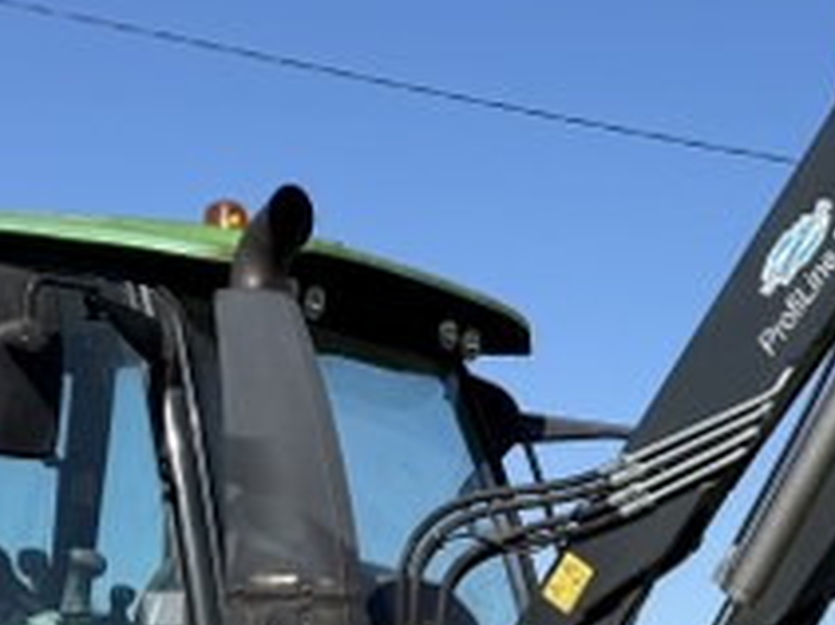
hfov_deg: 21.2
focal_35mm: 91
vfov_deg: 15.7
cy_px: 700
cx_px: 693
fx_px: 2194
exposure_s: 1/4673
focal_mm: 6.76
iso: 80
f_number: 1.78
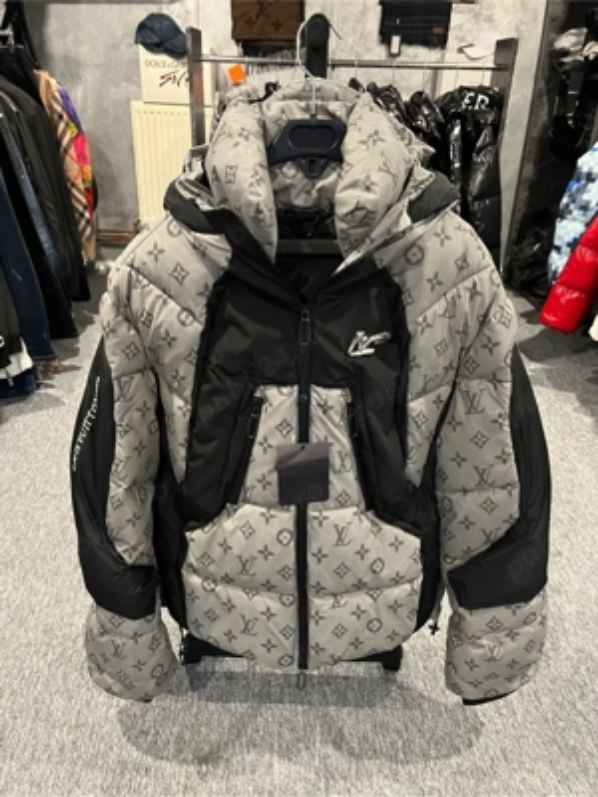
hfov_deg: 53.1
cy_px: 398
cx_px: 299
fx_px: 599
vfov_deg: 67.3
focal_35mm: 26
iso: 500
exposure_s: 1/33
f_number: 1.6
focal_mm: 5.1
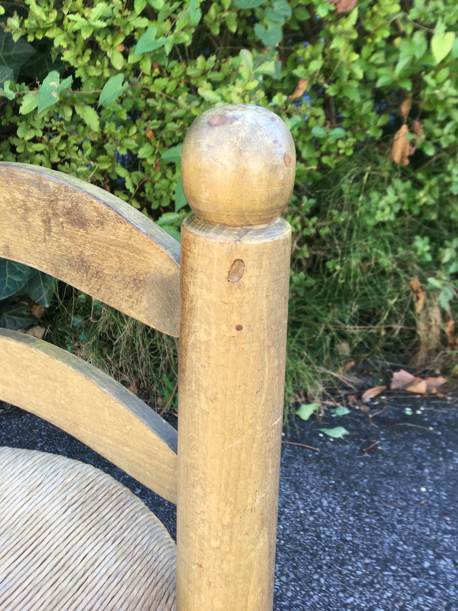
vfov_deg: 61.7
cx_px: 229
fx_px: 512
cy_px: 306
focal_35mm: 29
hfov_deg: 48.2
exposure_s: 1/100
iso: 25
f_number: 2.2
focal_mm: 4.15
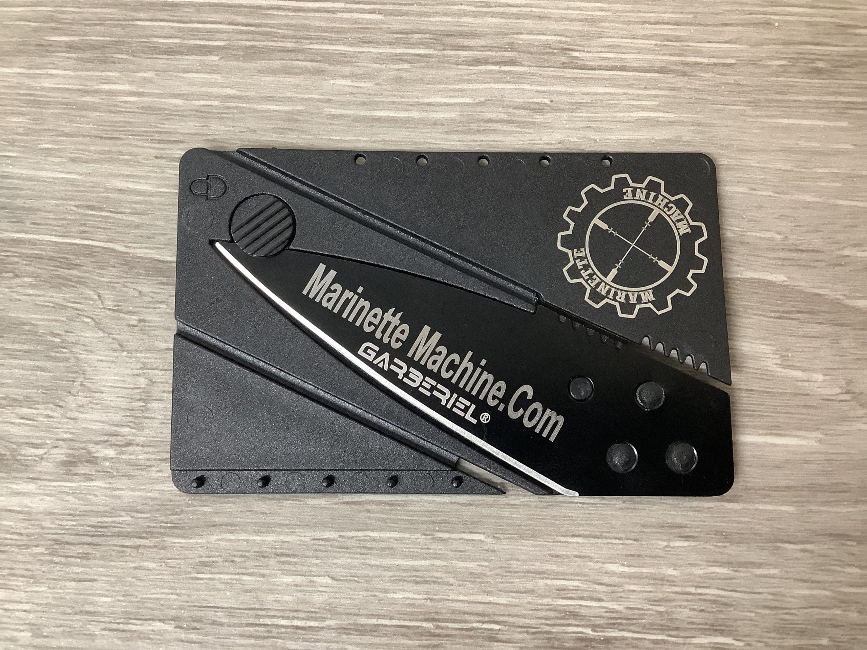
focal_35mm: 31
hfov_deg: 58.4
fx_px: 776
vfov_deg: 45.4
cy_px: 325
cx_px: 434
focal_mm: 3.3
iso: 250
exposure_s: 1/60
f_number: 2.4
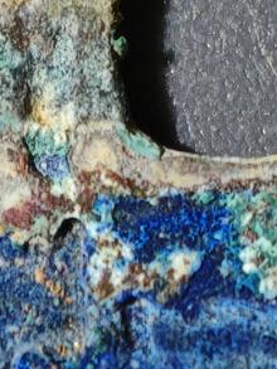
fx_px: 5768
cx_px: 215
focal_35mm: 541
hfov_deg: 2.8
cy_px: -14
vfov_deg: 3.7
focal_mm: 9
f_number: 2
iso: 320
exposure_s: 1/100
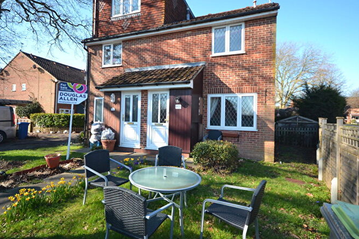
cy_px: 115
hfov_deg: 86.9
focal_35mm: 19
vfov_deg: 64.5
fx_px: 189
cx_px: 175
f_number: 5.6
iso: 100
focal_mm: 12
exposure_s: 1/125
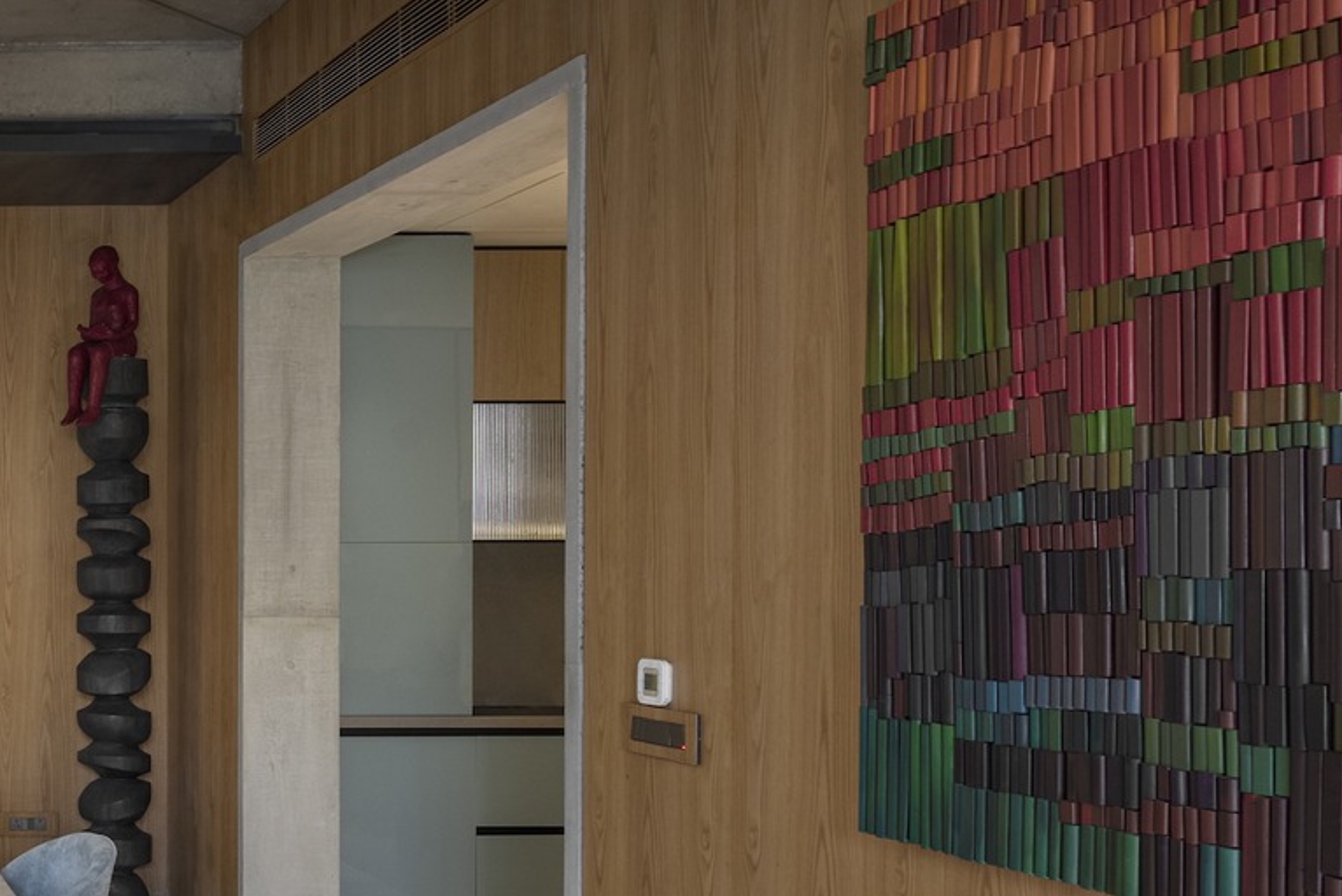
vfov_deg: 28.5
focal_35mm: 47
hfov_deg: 33.7
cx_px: -280
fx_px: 1752
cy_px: 576
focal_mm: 18
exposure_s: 1/3
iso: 200
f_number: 9
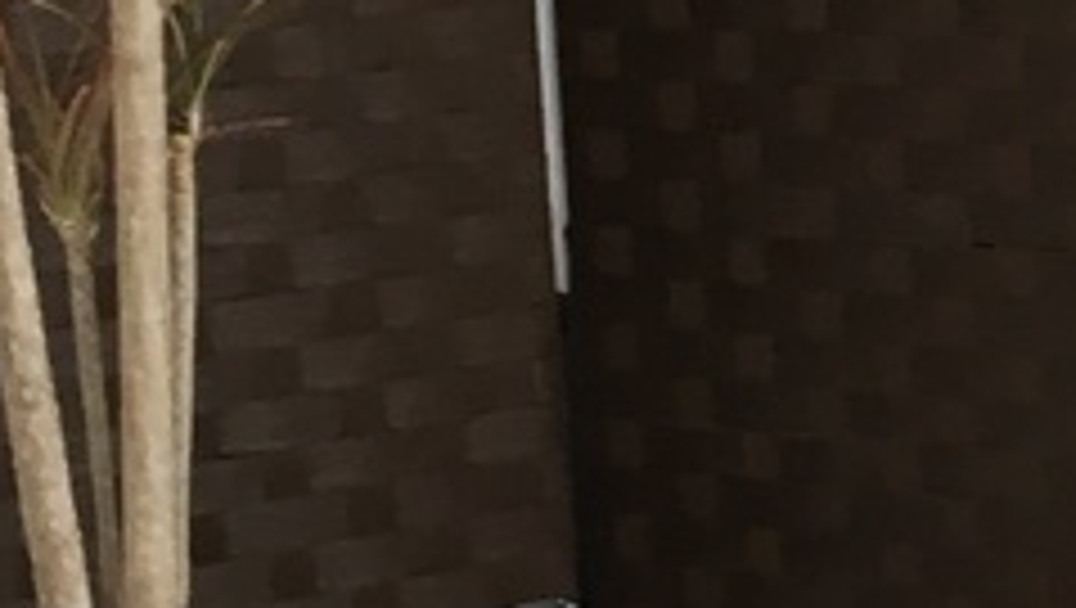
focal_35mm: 169
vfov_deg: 7.0
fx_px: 4827
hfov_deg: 12.4
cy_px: 1081
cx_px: 1319
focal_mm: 4.15
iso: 32
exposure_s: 1/33
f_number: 2.2
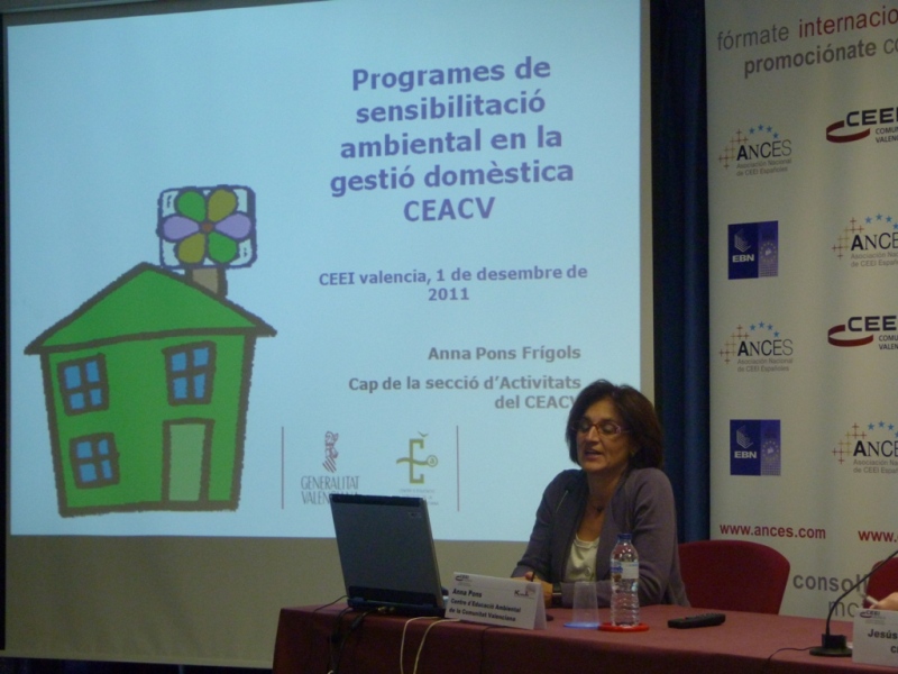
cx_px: 449
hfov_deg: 22.3
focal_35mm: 88
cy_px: 337
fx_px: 2283
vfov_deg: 16.8
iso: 400
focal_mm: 15.8
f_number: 3.4
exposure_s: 1/50
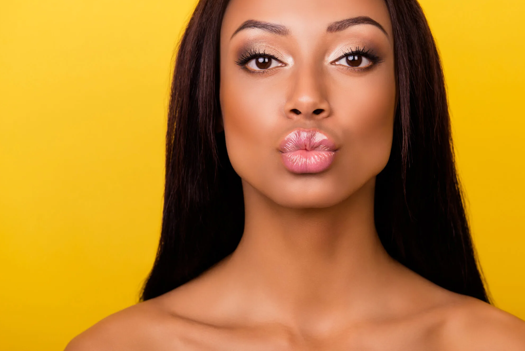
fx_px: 1313
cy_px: 131
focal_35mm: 90
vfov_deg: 15.2
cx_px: 325
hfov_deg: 22.6
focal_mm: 70
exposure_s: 1/200
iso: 80
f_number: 6.3
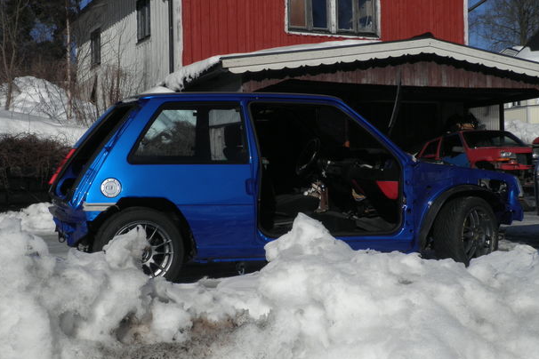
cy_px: 178
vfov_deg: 24.2
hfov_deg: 35.6
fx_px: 838
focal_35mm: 56
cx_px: 264
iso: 64
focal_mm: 9
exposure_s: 1/250
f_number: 11.2
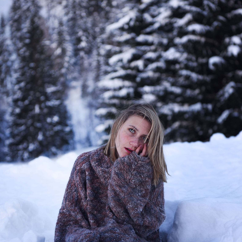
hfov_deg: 19.3
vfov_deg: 19.3
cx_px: 120
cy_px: 121
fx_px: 712
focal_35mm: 90
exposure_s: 1/400
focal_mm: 70
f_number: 3.5
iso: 100
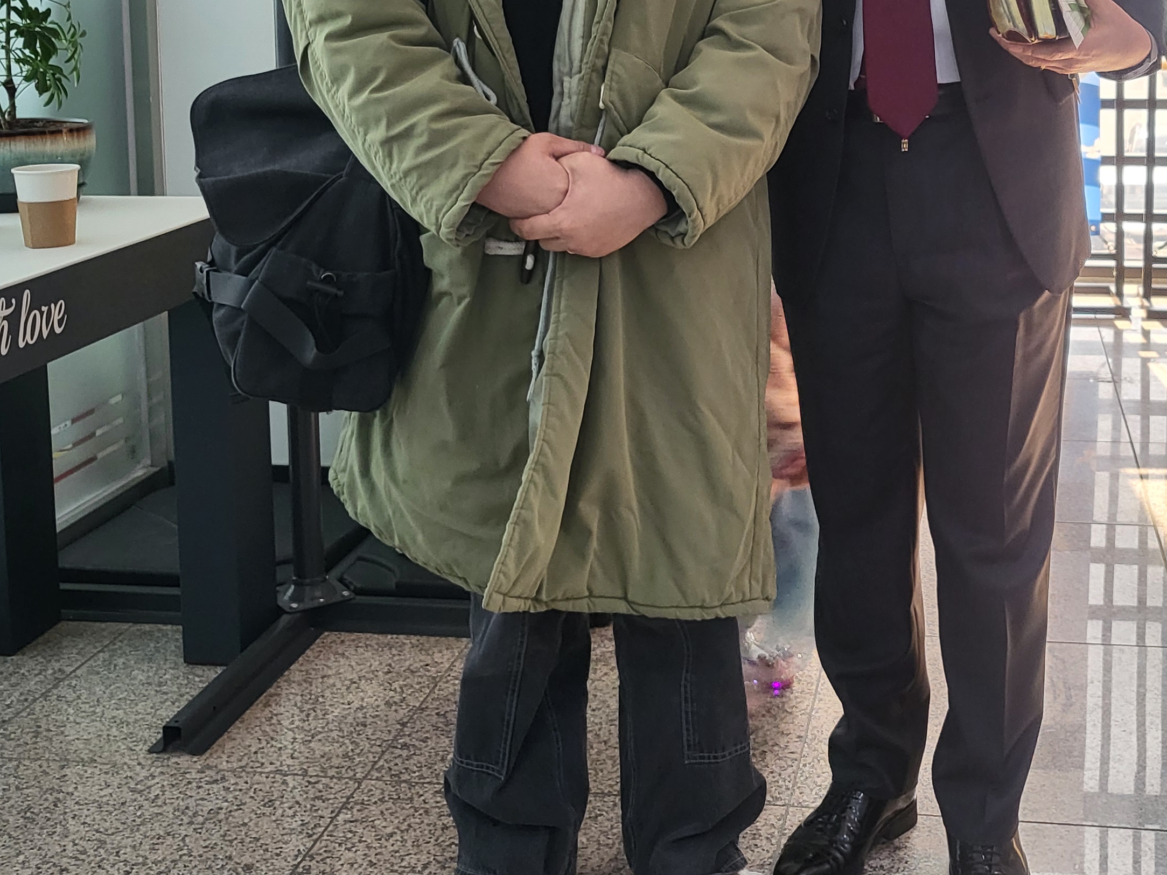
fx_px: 1618
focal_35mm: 48
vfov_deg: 29.6
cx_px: 773
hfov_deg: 39.2
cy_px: 183
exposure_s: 1/120
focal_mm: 4.25
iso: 160
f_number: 1.8
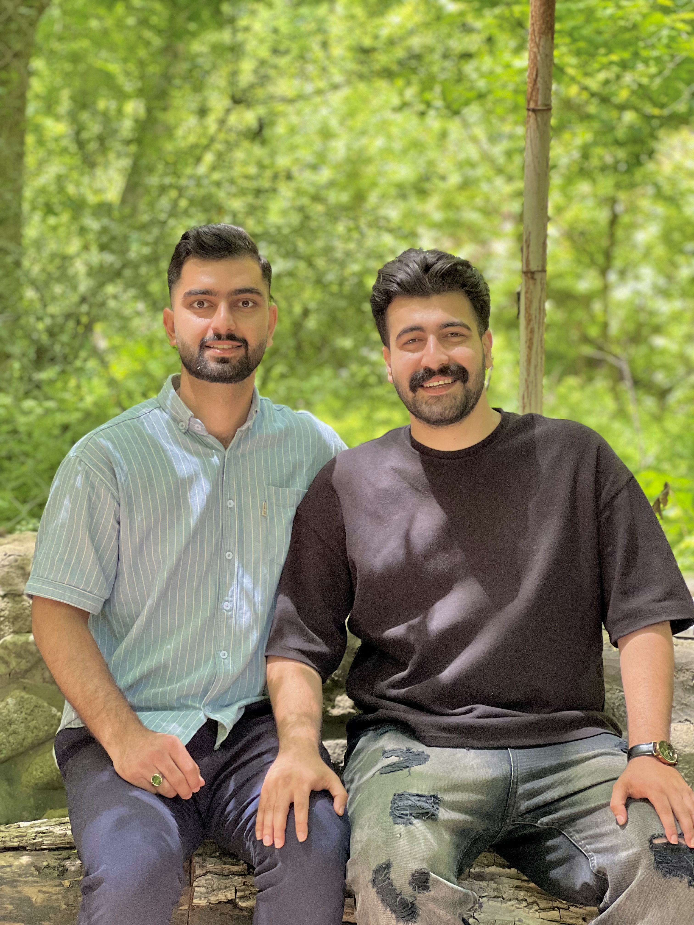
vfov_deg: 25.3
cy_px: 462
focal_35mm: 77
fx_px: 2058
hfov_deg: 19.1
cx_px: 347
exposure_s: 1/121
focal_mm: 9
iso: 160
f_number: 2.8
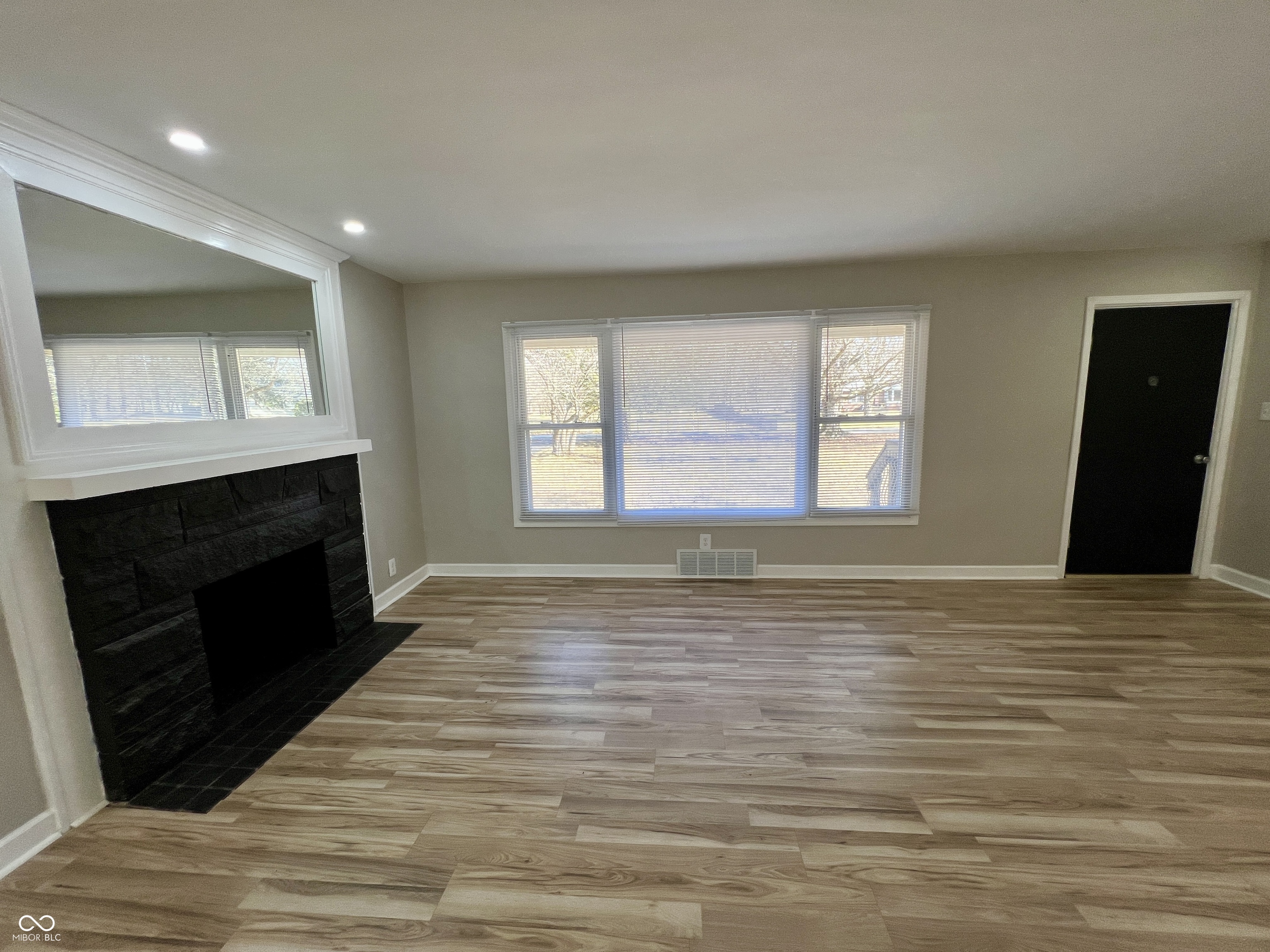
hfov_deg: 106.2
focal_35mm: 13
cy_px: 476
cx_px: 635
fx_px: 477
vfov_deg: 89.9
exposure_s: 1/120
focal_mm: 1.57
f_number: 1.8
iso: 50
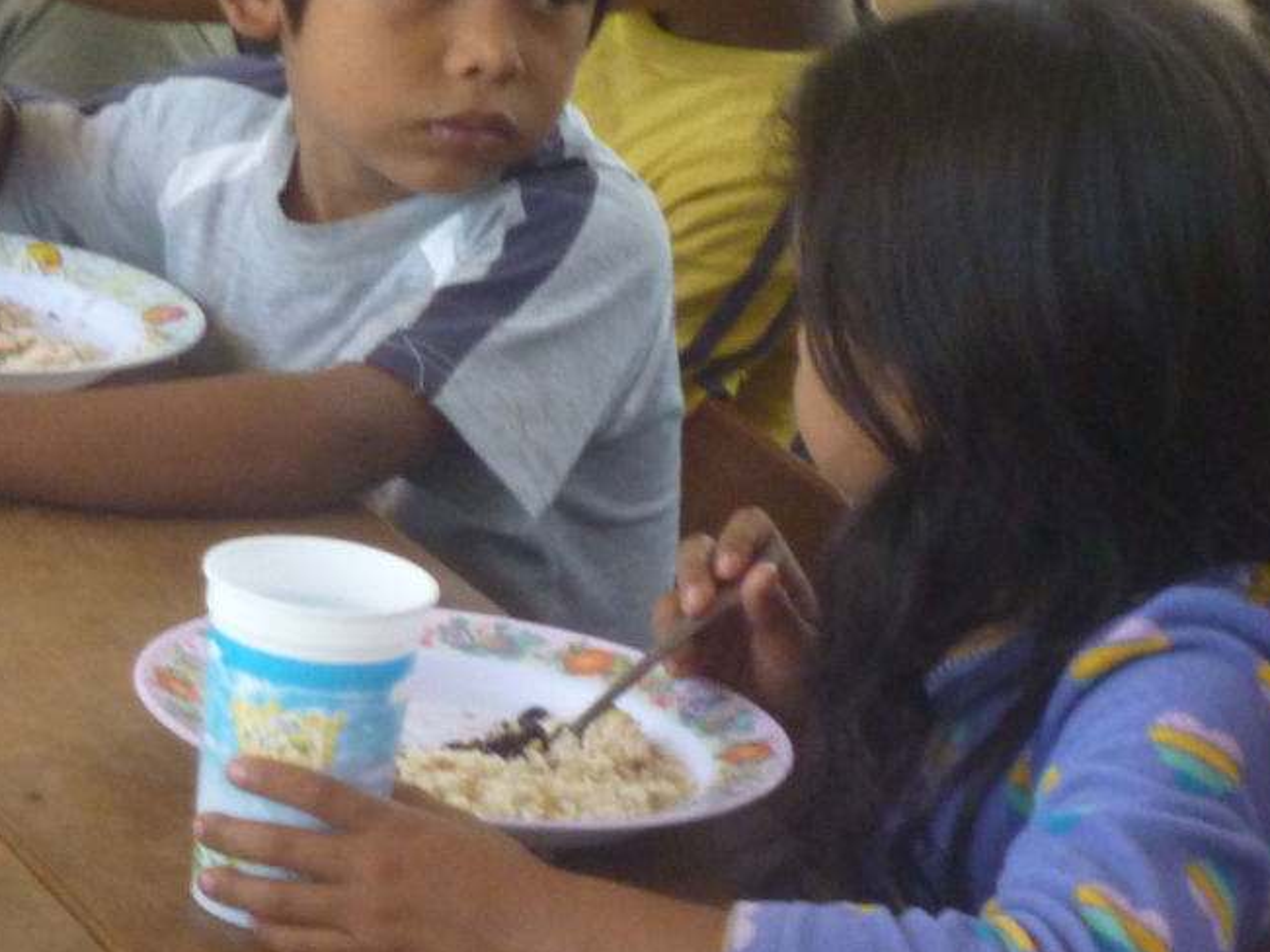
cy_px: 336
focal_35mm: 151
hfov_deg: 12.4
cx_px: -698
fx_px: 5539
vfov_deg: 9.8
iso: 250
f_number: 4
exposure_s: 1/80
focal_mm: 8.6
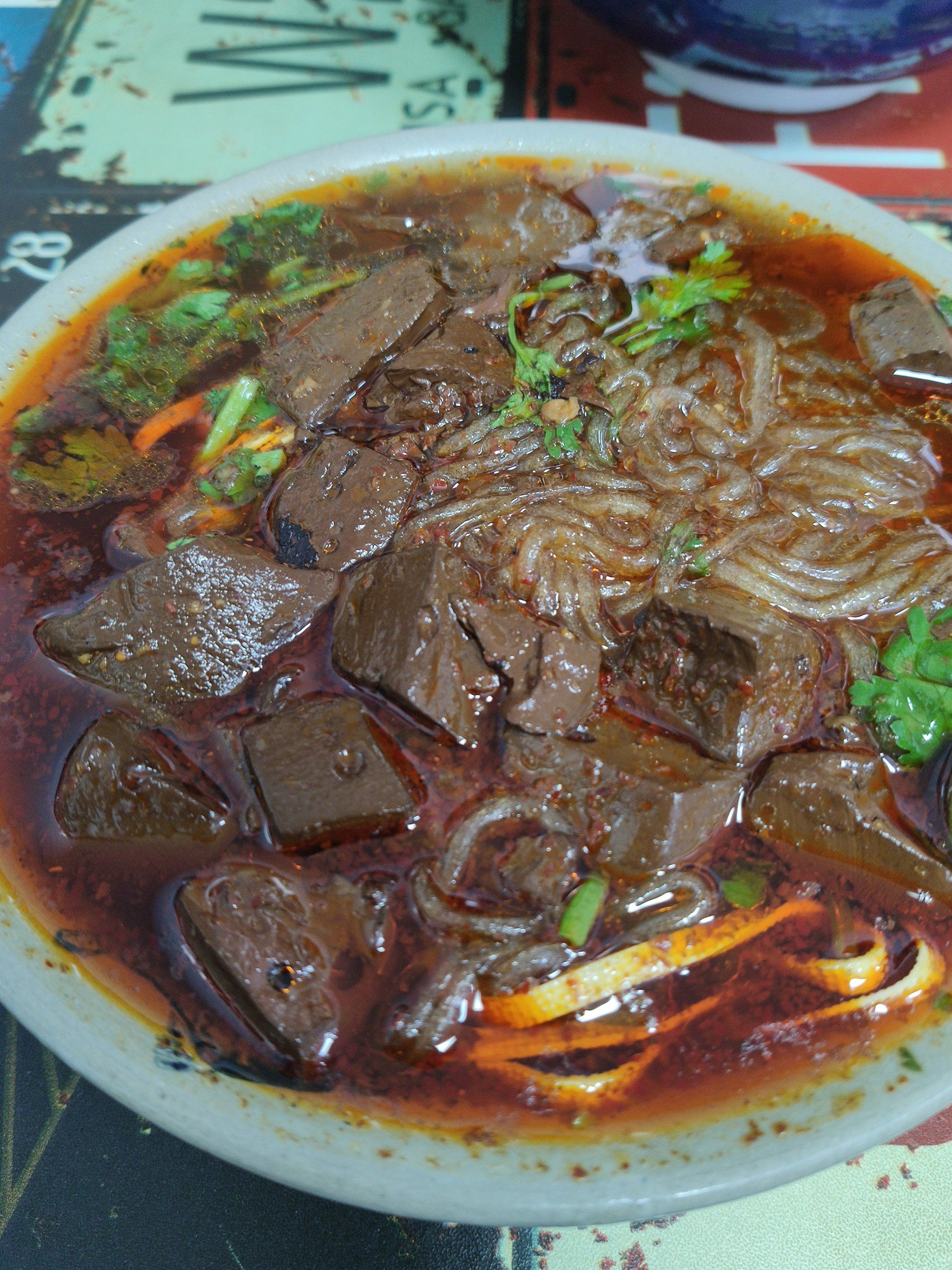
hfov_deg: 51.4
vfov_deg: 65.3
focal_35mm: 27
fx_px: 990
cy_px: 635
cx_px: 476
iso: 700
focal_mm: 4.75
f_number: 1.75
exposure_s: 1/50
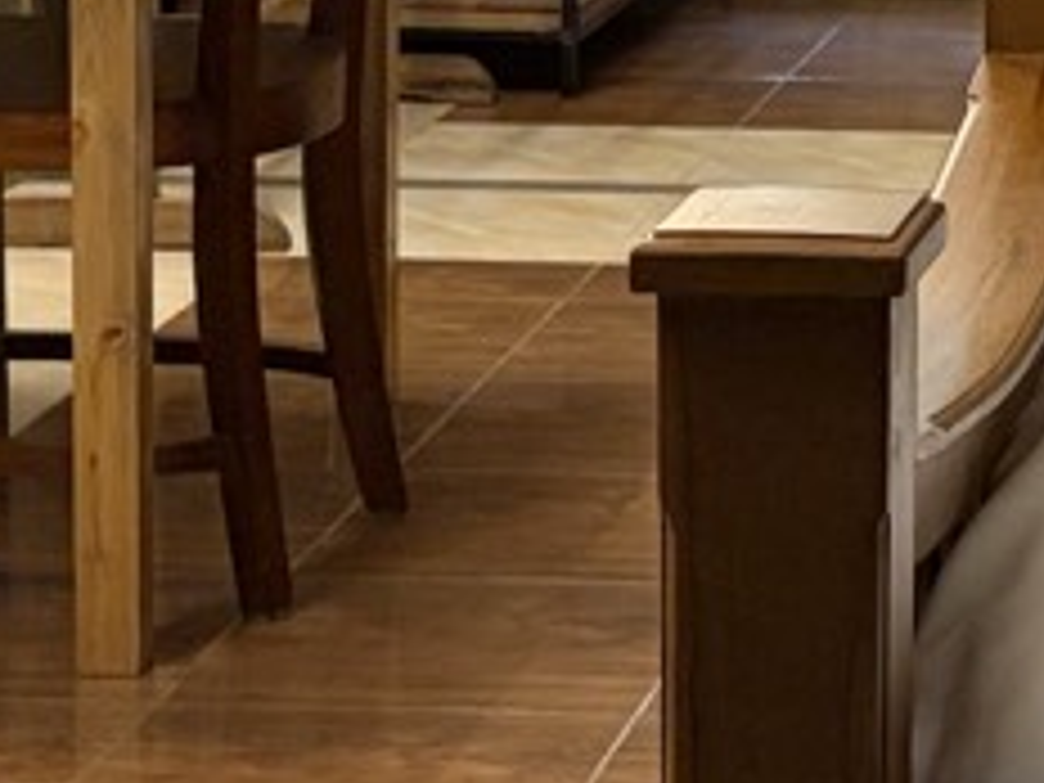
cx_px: 1377
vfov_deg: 8.2
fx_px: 5399
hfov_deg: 10.8
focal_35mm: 179
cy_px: -315
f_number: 1.6
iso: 320
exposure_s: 1/50
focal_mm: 5.96
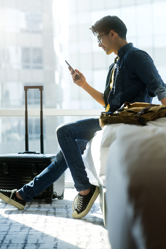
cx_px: 83
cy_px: 124
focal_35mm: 85
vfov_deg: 23.9
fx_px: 588
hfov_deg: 16.1
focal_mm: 85
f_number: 3.2
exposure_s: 1/640
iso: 640
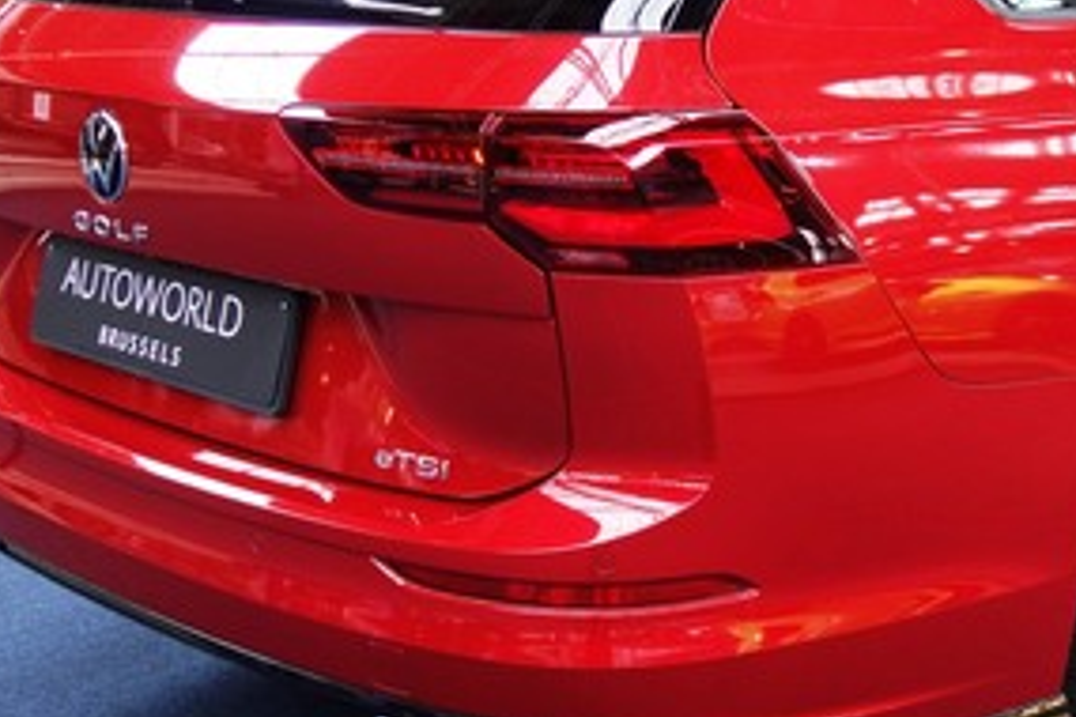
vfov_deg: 23.0
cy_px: 291
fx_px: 1763
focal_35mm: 59
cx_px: 902
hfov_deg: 32.7
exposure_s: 1/40
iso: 125
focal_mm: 10.4
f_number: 1.8
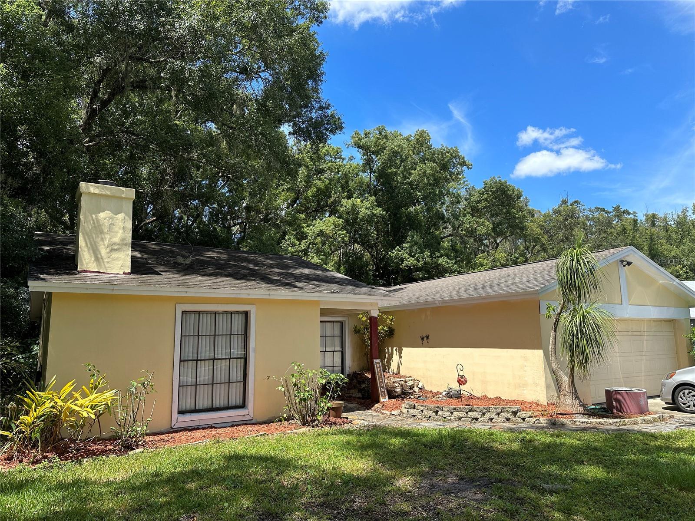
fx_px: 482
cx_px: 348
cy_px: 260
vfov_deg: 56.8
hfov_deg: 71.6
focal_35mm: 24
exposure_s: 1/2353
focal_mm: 6.86
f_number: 1.78
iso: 80
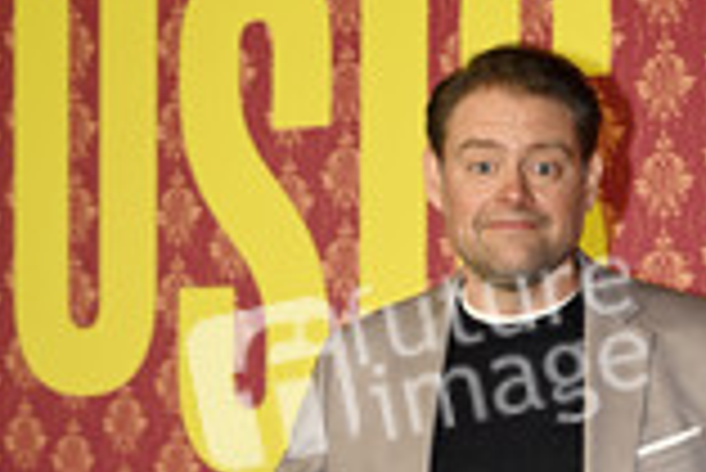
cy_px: 589
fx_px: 2748
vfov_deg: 9.7
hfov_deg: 14.6
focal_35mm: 140
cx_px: 549
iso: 200
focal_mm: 55
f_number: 2.8
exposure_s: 1/200
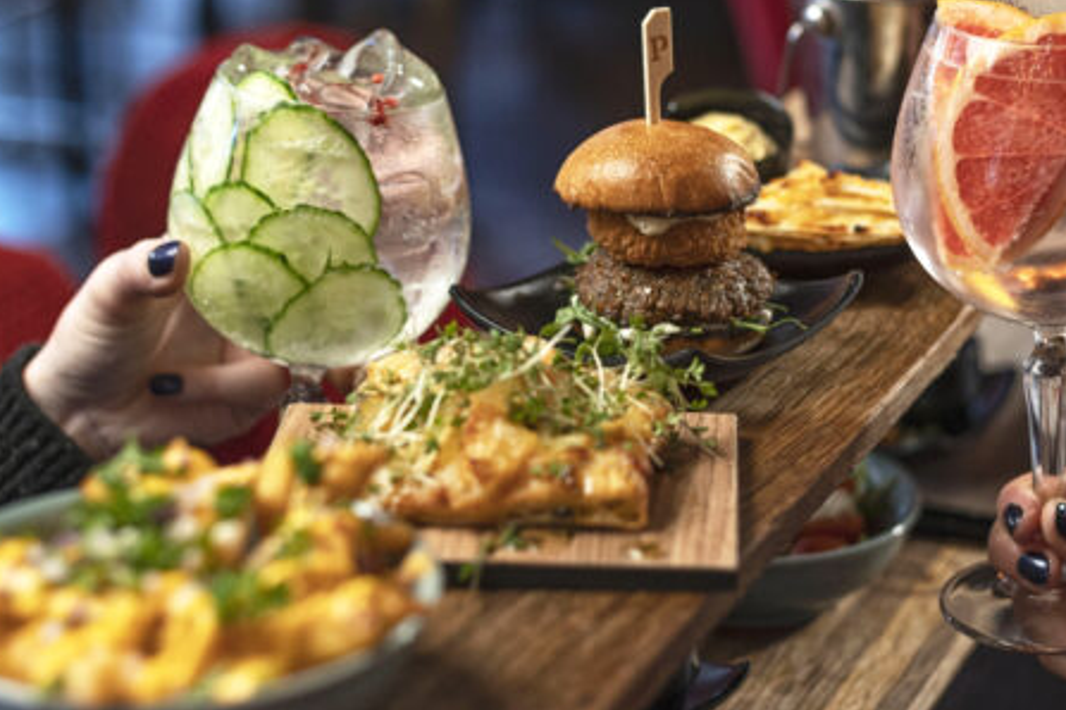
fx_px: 2546
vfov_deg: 15.9
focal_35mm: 86
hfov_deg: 23.6
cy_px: 255
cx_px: 632
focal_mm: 50
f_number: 2.5
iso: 640
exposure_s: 1/40
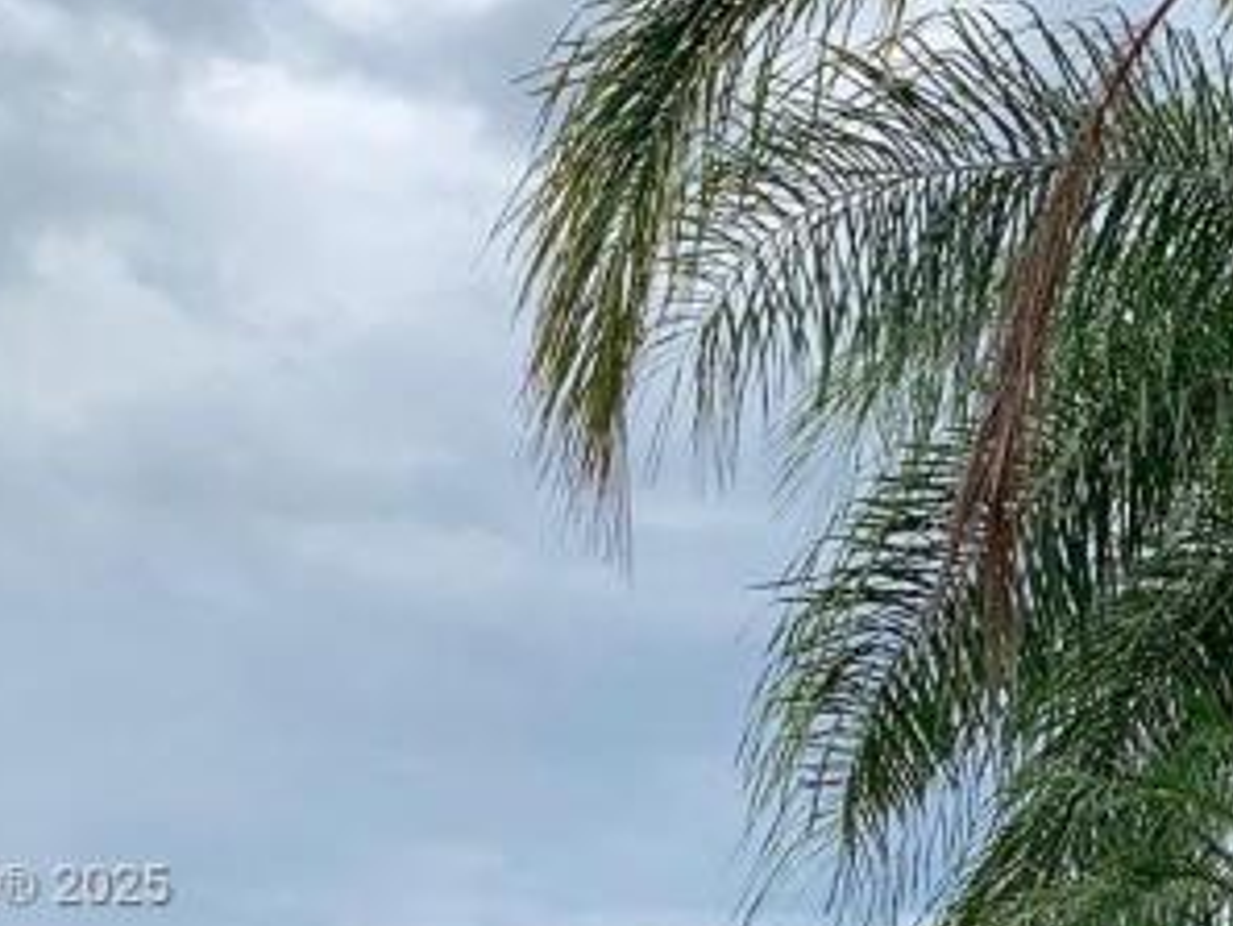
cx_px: 1366
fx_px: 2993
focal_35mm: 84
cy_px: 889
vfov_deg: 17.2
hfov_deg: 22.0
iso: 25
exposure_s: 1/3401
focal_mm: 4.25
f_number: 1.8
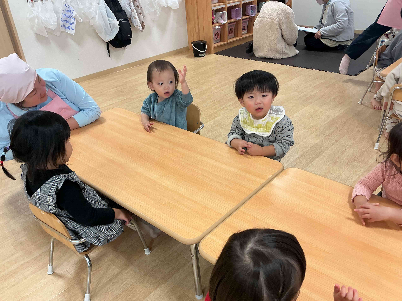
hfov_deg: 60.0
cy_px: 154
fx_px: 348
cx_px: 200
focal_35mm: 30
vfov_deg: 46.8
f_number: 1.8
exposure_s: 1/60
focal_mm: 3
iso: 40
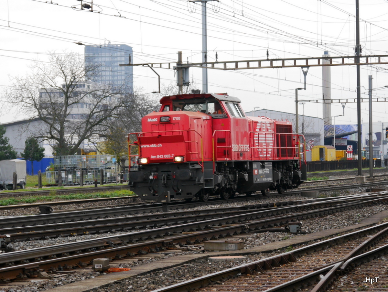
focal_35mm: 84
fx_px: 943
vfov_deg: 17.6
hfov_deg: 23.3
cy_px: 146
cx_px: 194
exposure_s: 1/125
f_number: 5.6
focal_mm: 42
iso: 160
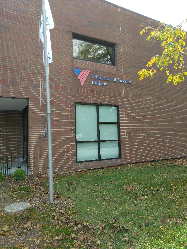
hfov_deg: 66.0
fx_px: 144
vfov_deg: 81.7
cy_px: 124
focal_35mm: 20
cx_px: 94
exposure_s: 1/210
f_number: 2.2
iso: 100
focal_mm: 3.46
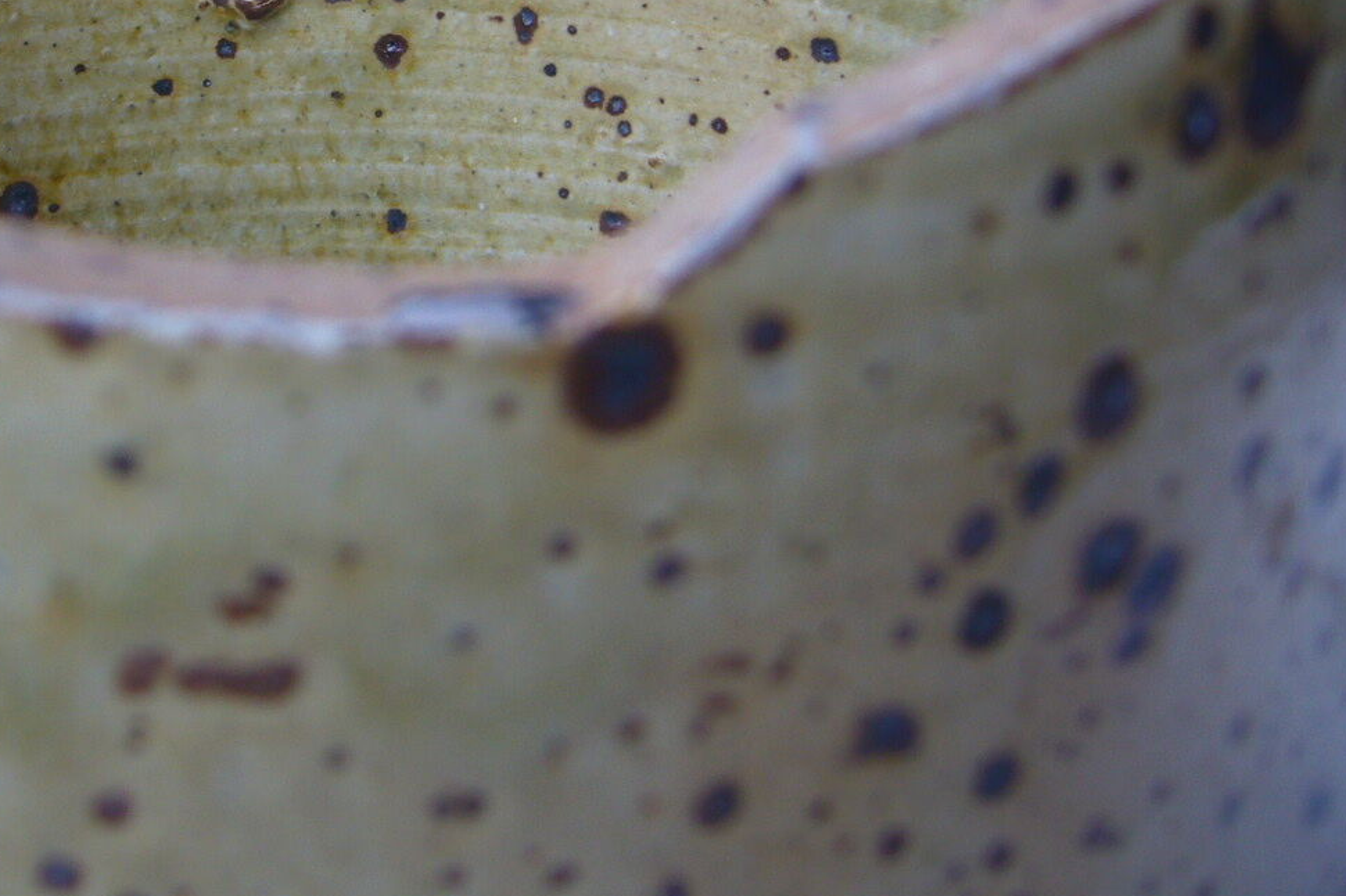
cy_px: 75
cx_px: 245
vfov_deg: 22.0
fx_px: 2243
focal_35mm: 60
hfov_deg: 32.4
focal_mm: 5.8
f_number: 2.8
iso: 80
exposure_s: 1/30
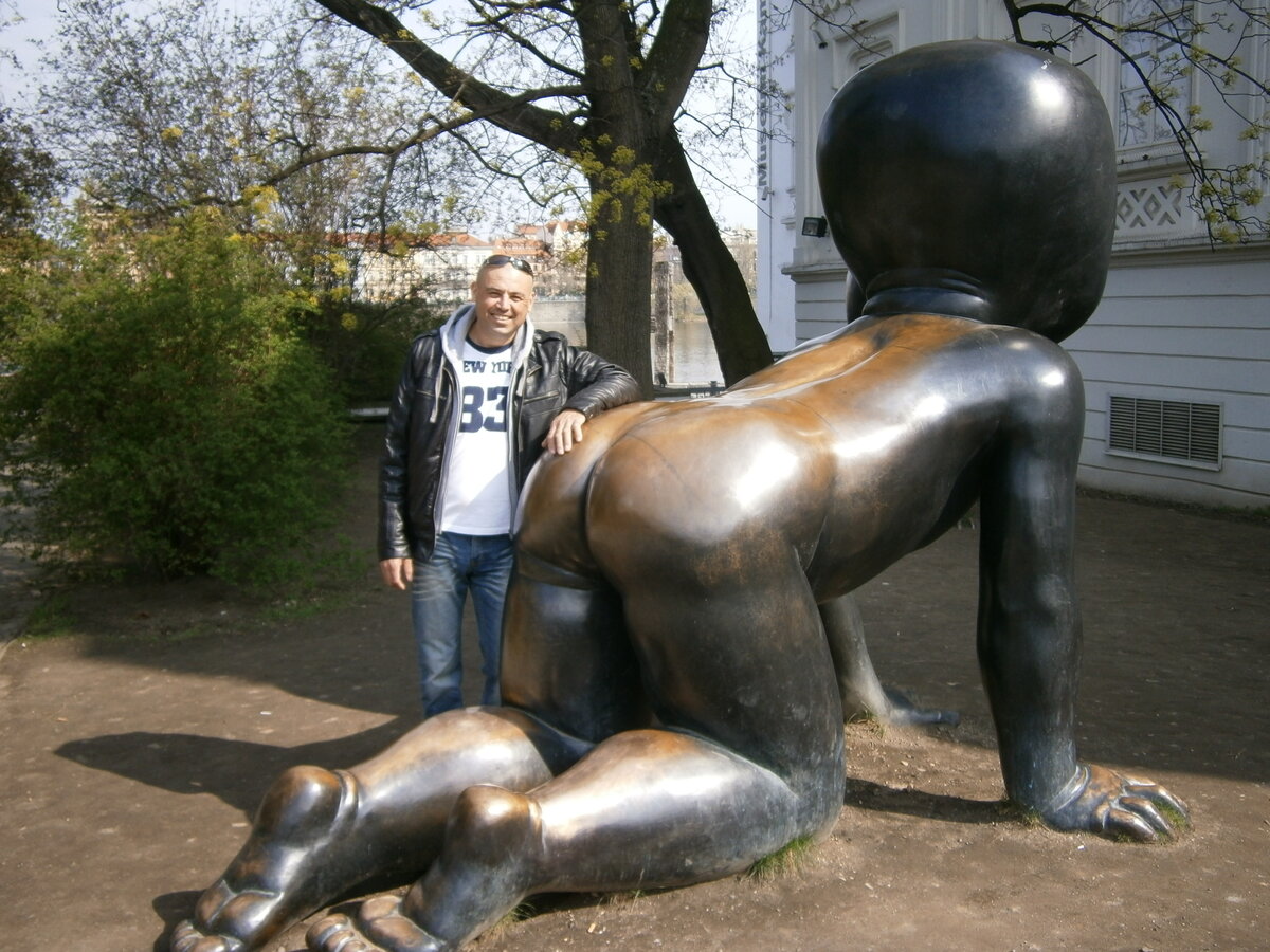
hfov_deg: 51.4
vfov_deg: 39.7
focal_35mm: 36
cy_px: 476
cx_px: 635
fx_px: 1321
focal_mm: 6.4
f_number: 3.1
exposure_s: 1/500
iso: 80
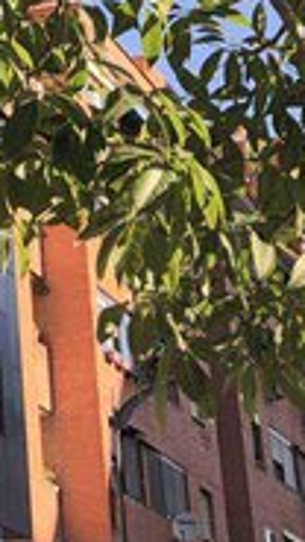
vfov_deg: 15.6
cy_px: -114
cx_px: -466
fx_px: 1899
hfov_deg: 8.3
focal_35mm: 132
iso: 20
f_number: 1.8
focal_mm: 3.99
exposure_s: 1/333
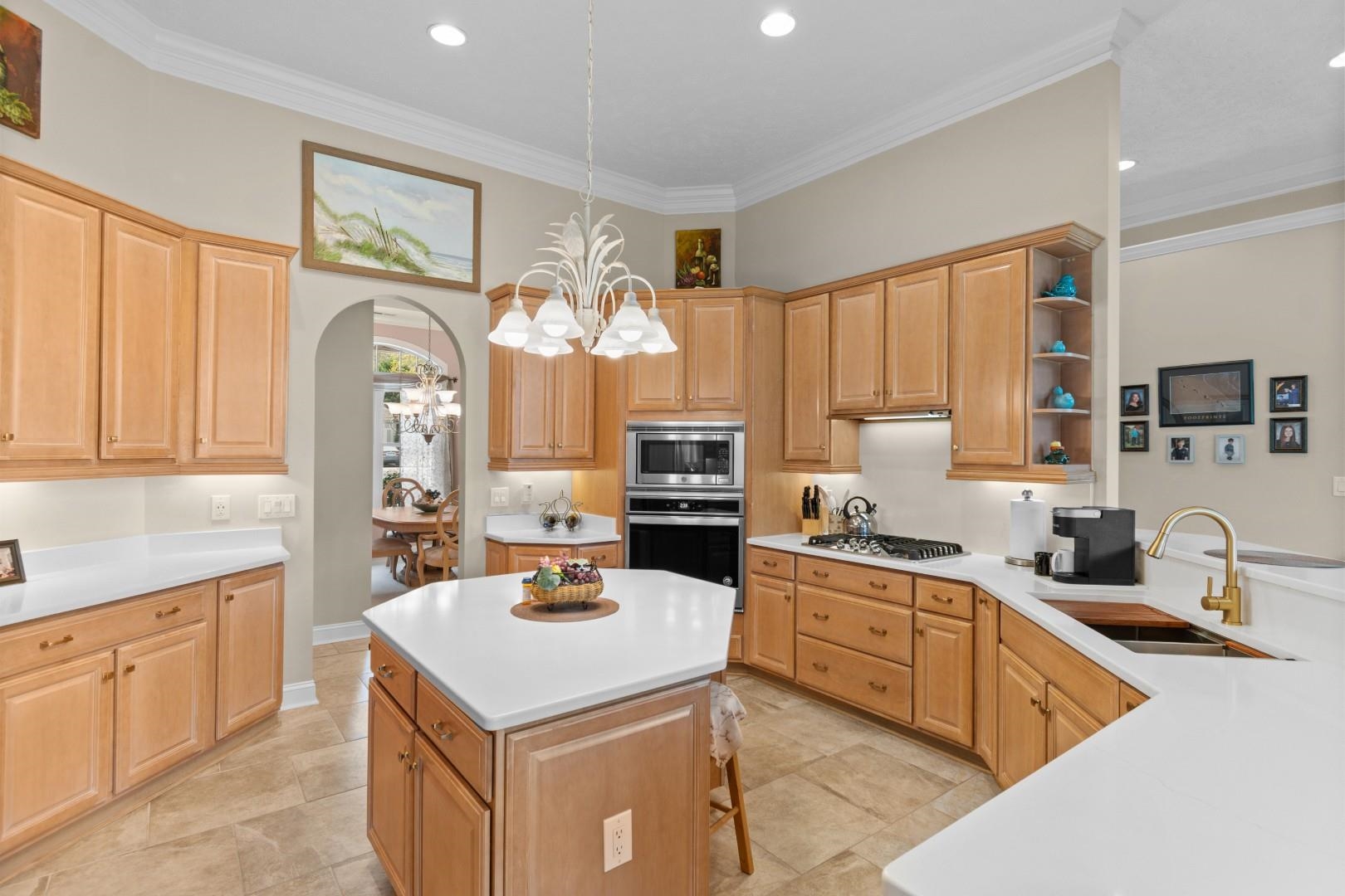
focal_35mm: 17
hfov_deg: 93.3
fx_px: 635
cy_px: 448
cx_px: 672
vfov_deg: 70.4
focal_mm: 11.5
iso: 100
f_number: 4.8
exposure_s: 1/4
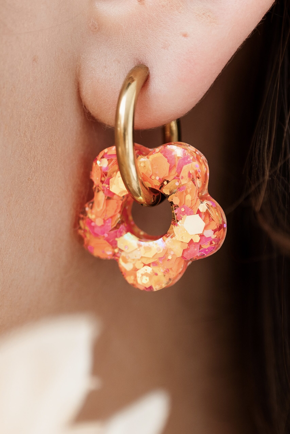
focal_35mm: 50
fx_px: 604
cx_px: 145
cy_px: 217
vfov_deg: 39.6
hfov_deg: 27.0
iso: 100
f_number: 3.5
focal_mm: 50
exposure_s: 1/200
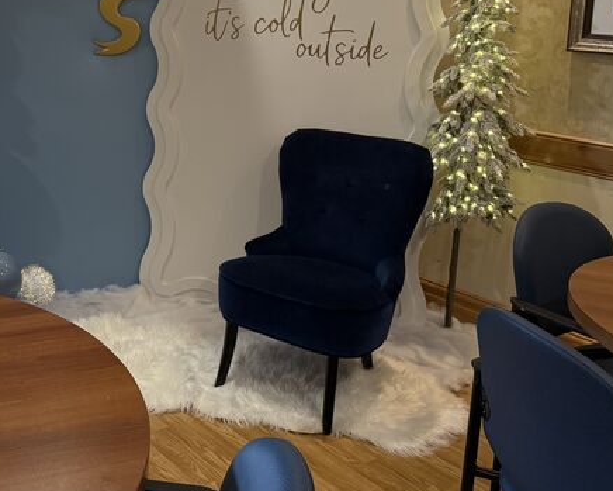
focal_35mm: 43
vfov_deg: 33.8
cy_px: 91
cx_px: 89
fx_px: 780
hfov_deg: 40.4
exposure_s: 1/120
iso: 250
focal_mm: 6.76
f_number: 1.78
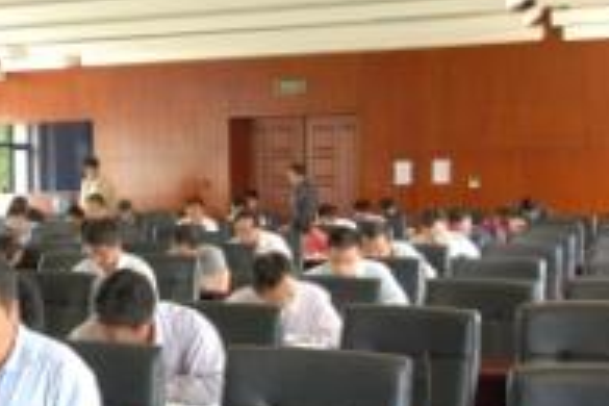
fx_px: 1167
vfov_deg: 19.7
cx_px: 81
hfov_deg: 28.3
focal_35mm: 69
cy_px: 269
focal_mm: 20
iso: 200
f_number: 5
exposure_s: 1/8
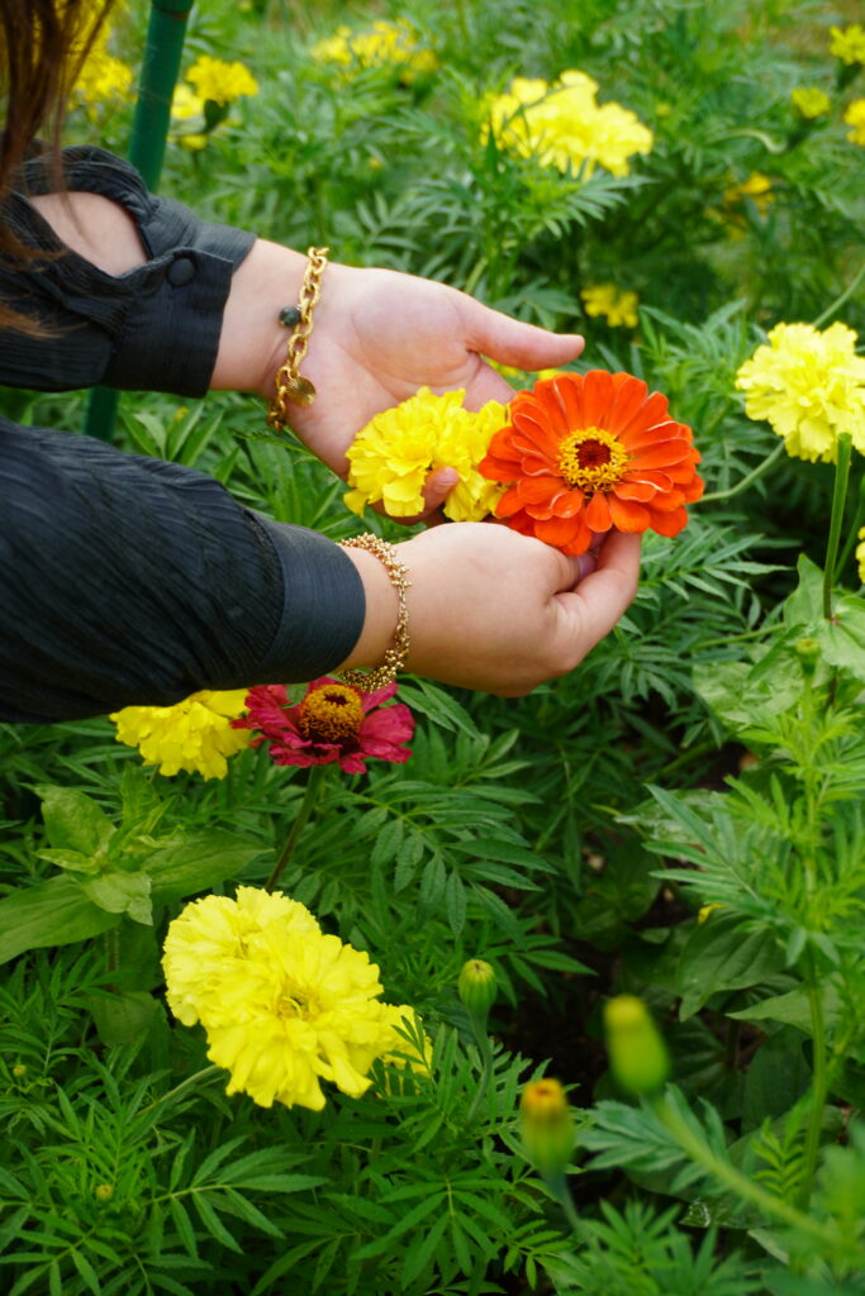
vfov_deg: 32.6
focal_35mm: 62
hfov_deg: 22.1
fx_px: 2216
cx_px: 432
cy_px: 648
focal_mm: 41
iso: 100
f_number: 5.6
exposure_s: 1/80
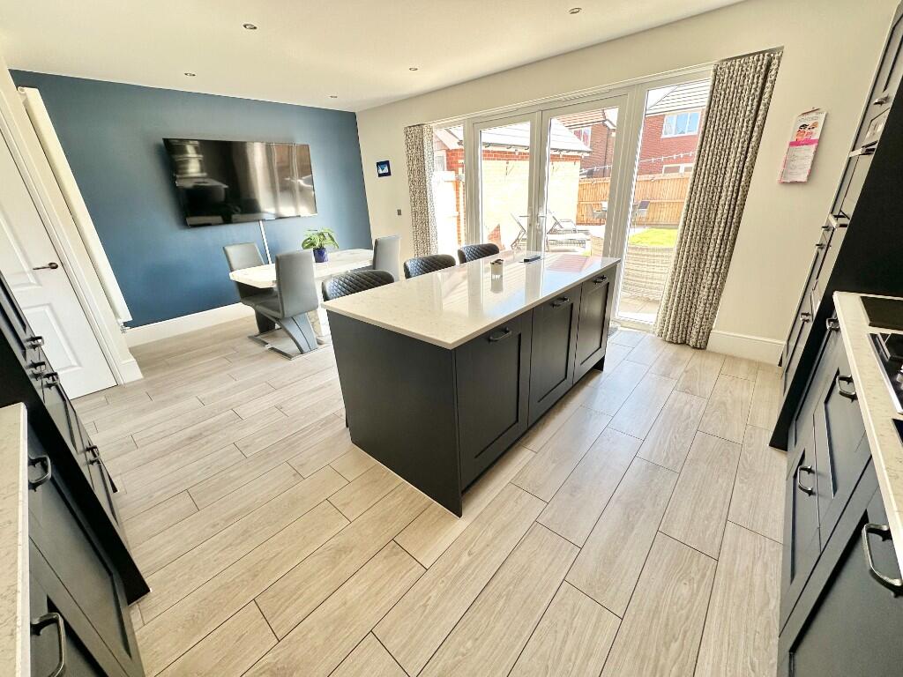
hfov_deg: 102.1
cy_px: 338
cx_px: 452
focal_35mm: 14
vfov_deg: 85.7
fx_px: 365
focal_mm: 2.22
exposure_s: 1/99
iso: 64
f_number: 2.2
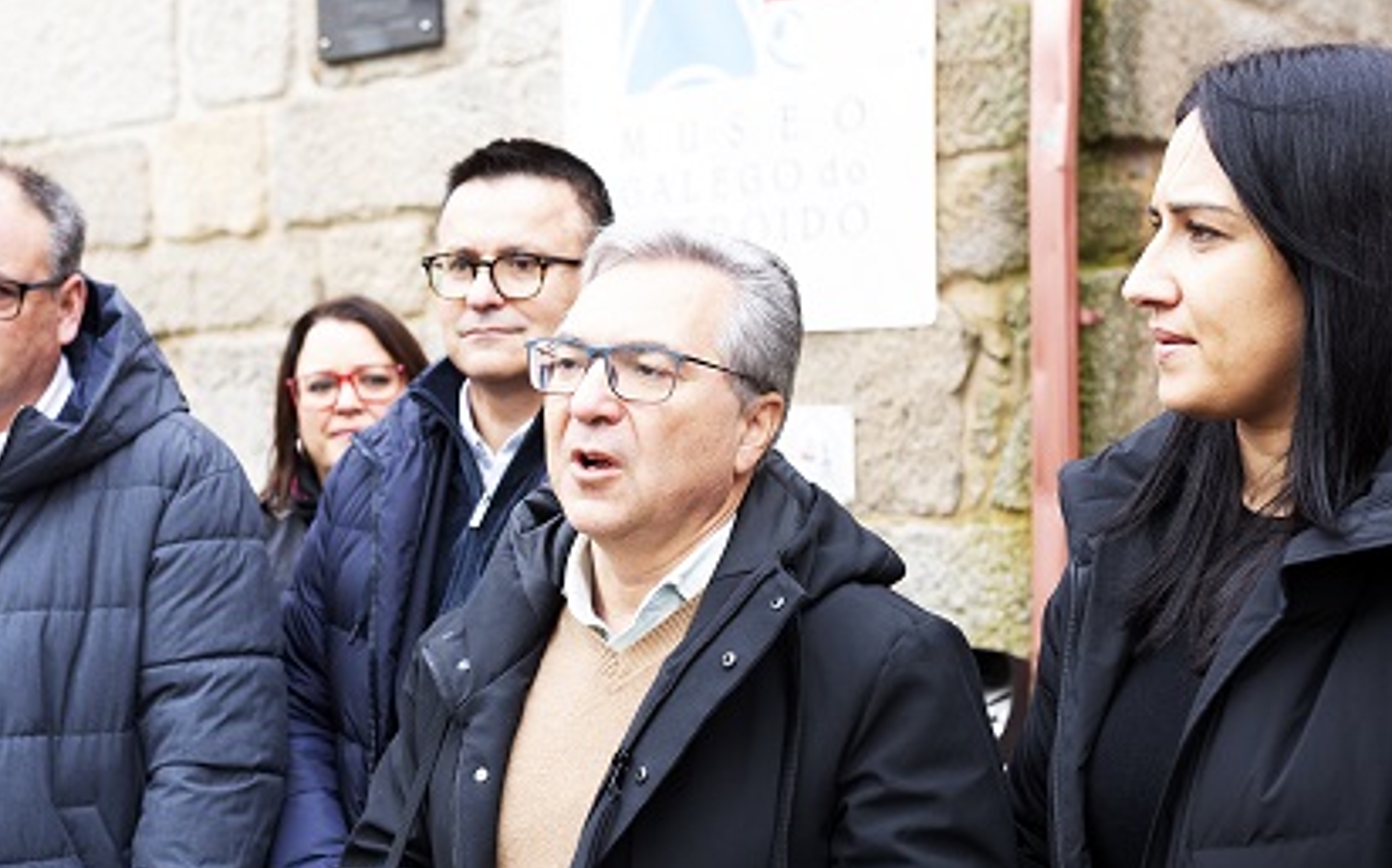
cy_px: 473
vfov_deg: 24.8
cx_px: 676
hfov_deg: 38.9
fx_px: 1972
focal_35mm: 52
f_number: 4
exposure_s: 1/250
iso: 800
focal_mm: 35
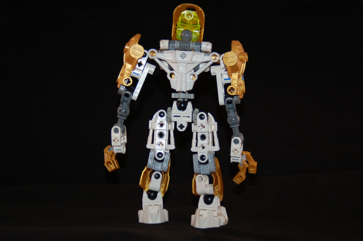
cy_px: 120
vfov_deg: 16.2
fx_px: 846
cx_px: 182
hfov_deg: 24.2
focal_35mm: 84
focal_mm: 56
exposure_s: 1/60
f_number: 4.8
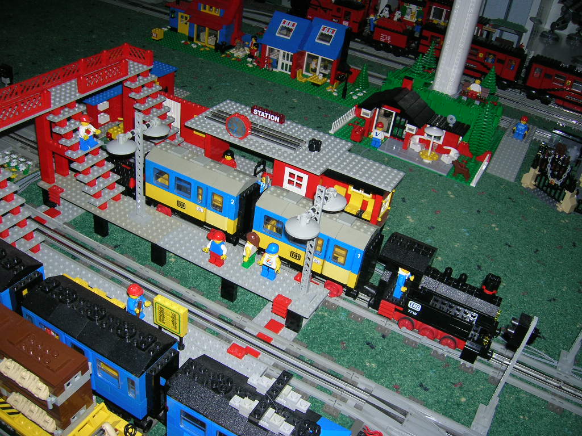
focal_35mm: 34
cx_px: 291
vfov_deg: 41.8
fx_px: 572
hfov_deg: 54.0
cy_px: 218
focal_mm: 5.7
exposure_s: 1/60.1
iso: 50
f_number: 2.9
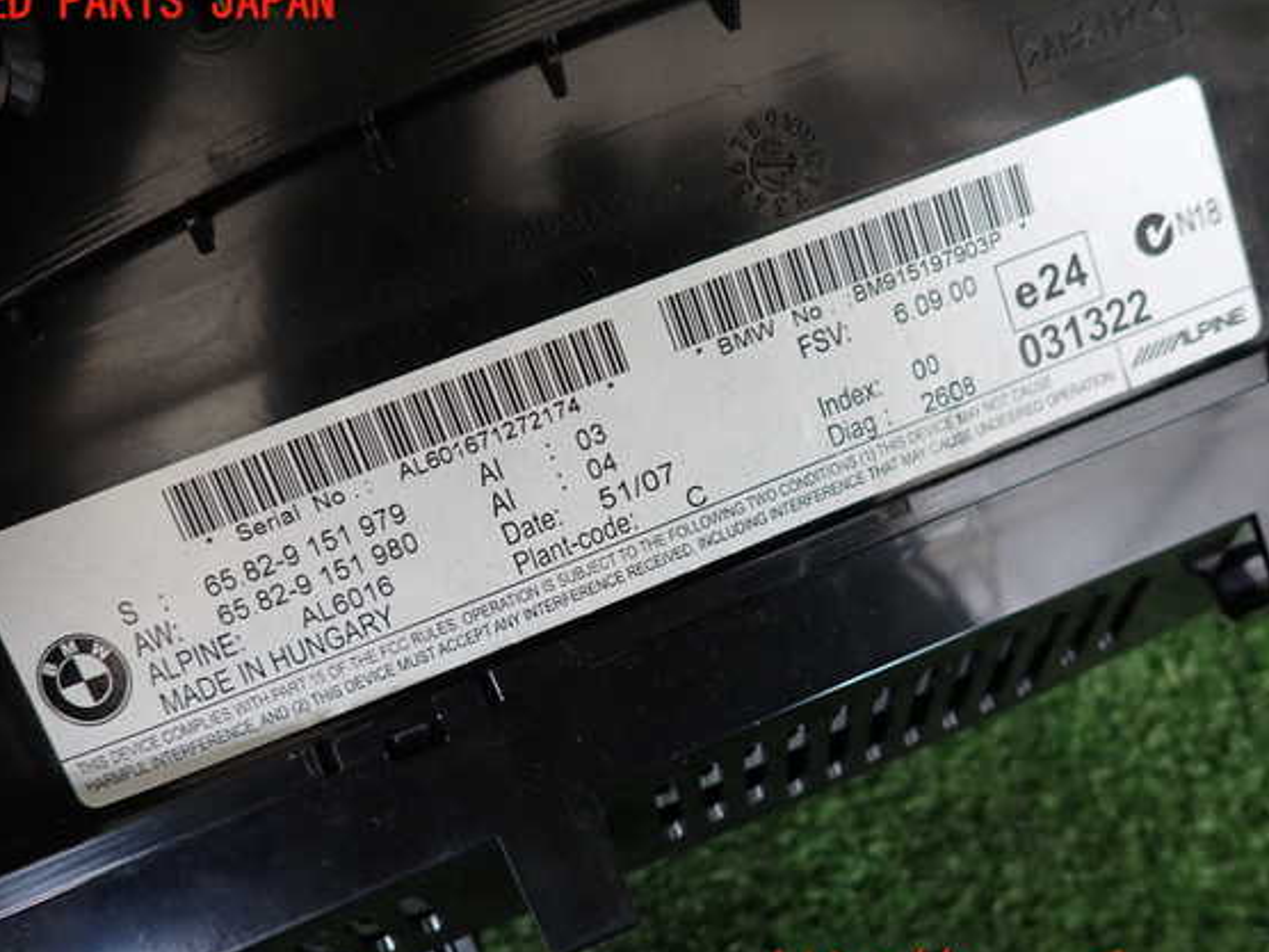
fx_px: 990
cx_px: 605
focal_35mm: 27
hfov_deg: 65.3
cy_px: 489
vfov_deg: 51.3
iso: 125
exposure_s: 1/60
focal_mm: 4.5
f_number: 2
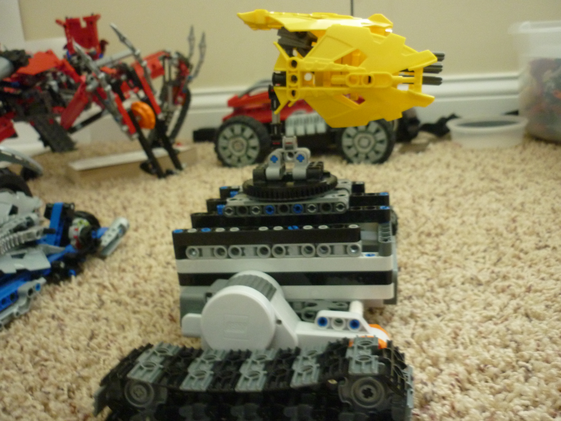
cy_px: 210
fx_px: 535
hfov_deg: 55.4
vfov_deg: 42.9
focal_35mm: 33
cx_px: 280
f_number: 2.8
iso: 400
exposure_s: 1/8
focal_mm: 5.5
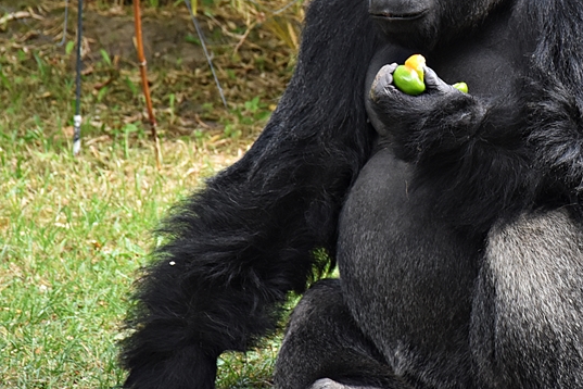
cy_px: 66
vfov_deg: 3.7
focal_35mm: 372
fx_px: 6024
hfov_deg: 5.5
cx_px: 476
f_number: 5.6
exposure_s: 1/250
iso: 800
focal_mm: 130
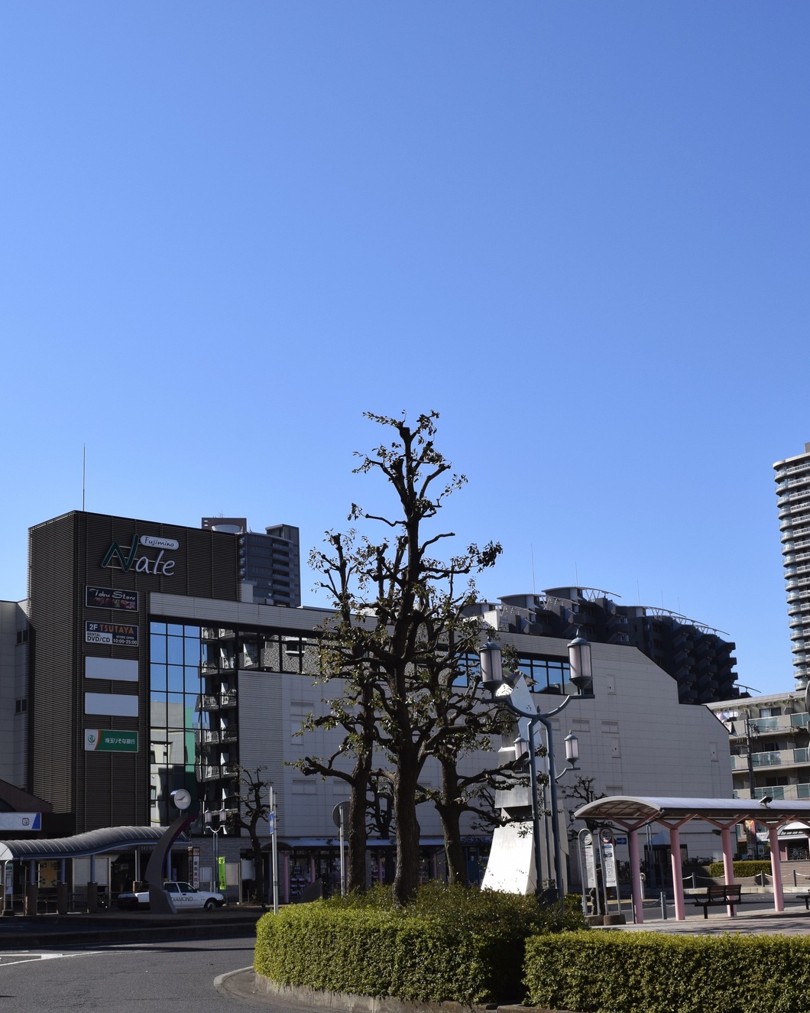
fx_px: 1528
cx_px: 339
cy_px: 506
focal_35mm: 51
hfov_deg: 29.6
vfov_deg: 36.7
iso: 400
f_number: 11
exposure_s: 1/500
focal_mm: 24
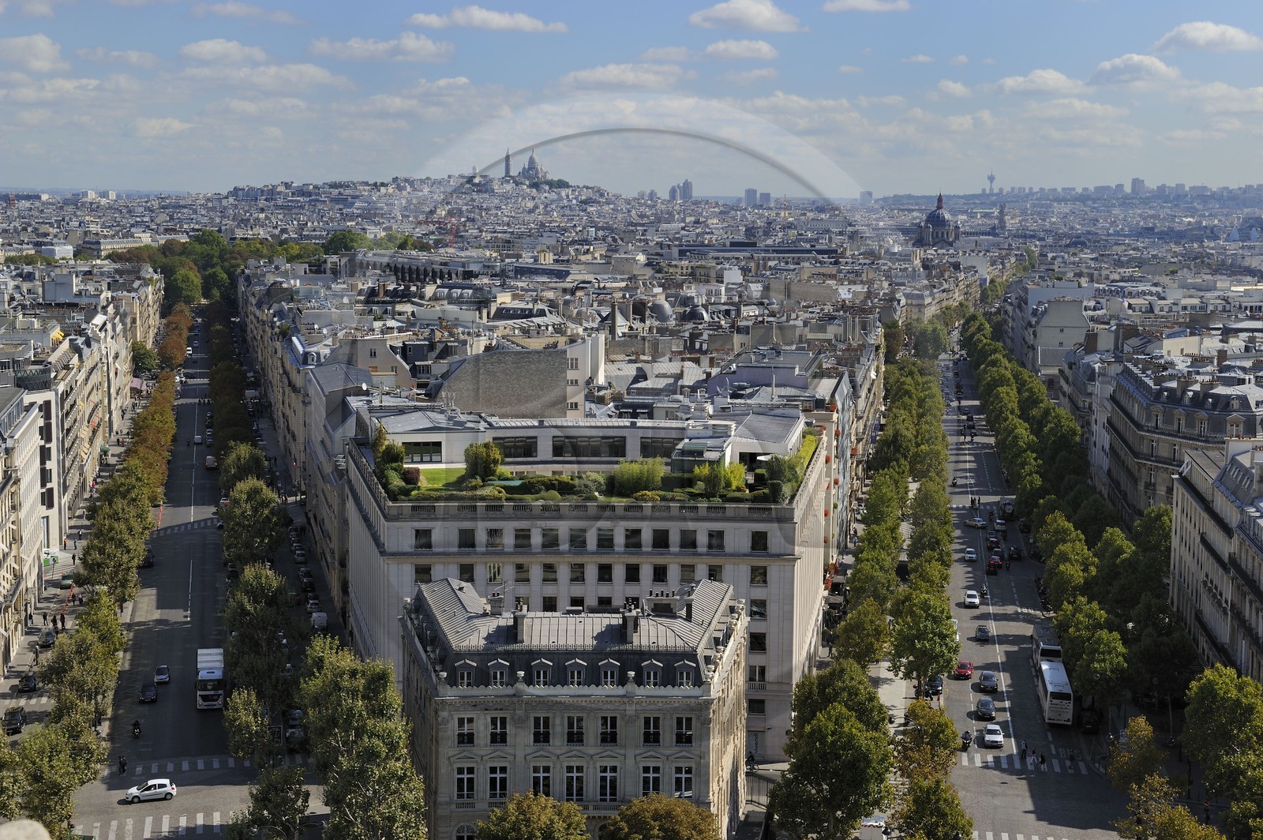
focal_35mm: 52
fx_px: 1823
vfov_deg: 25.9
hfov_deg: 38.2
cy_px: 420
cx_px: 632
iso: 200
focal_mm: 52
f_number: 10
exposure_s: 1/250
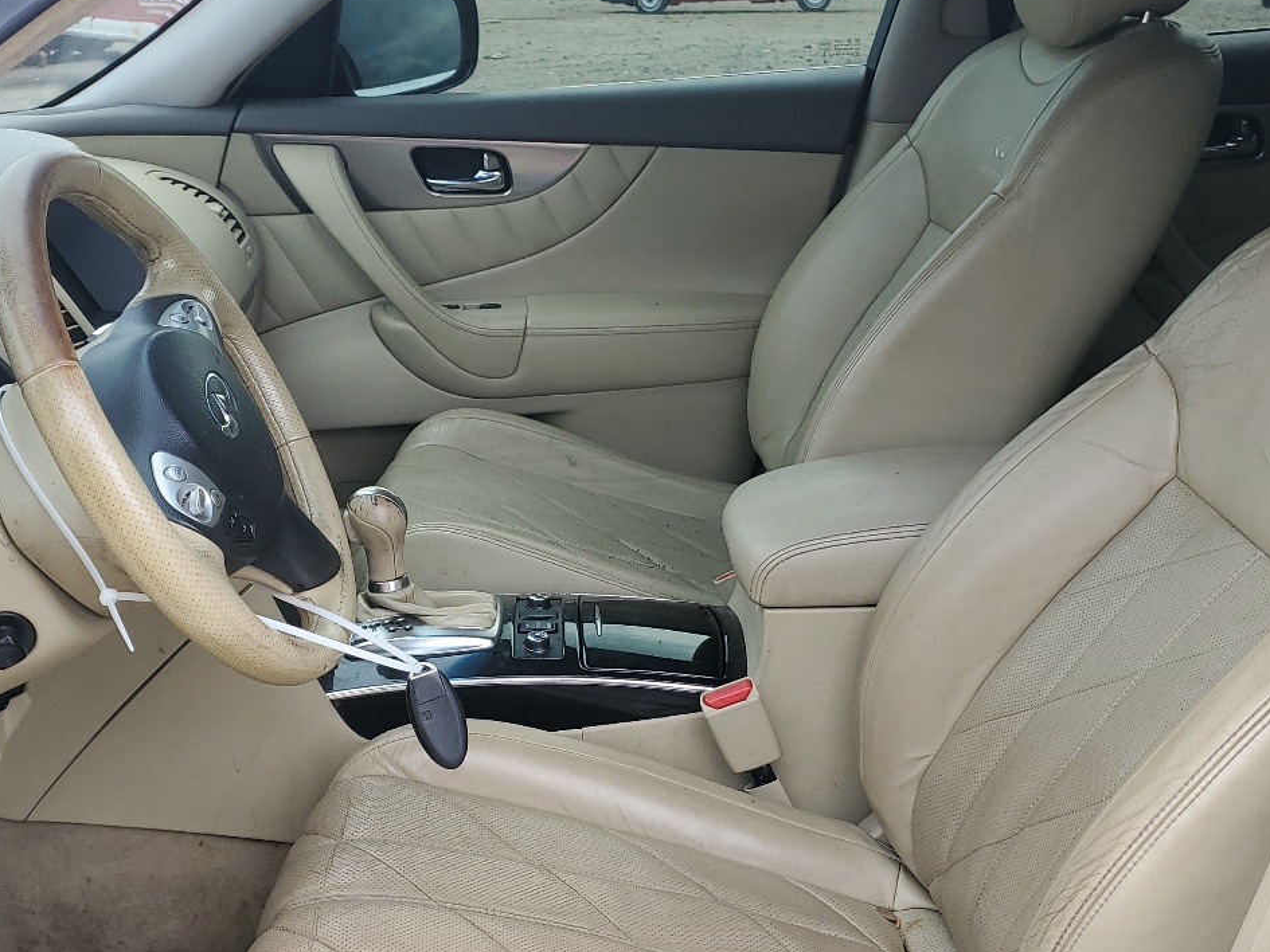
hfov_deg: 42.9
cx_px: 620
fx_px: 1614
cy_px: 614
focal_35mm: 44
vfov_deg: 32.7
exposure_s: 1/312
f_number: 1.5
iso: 50
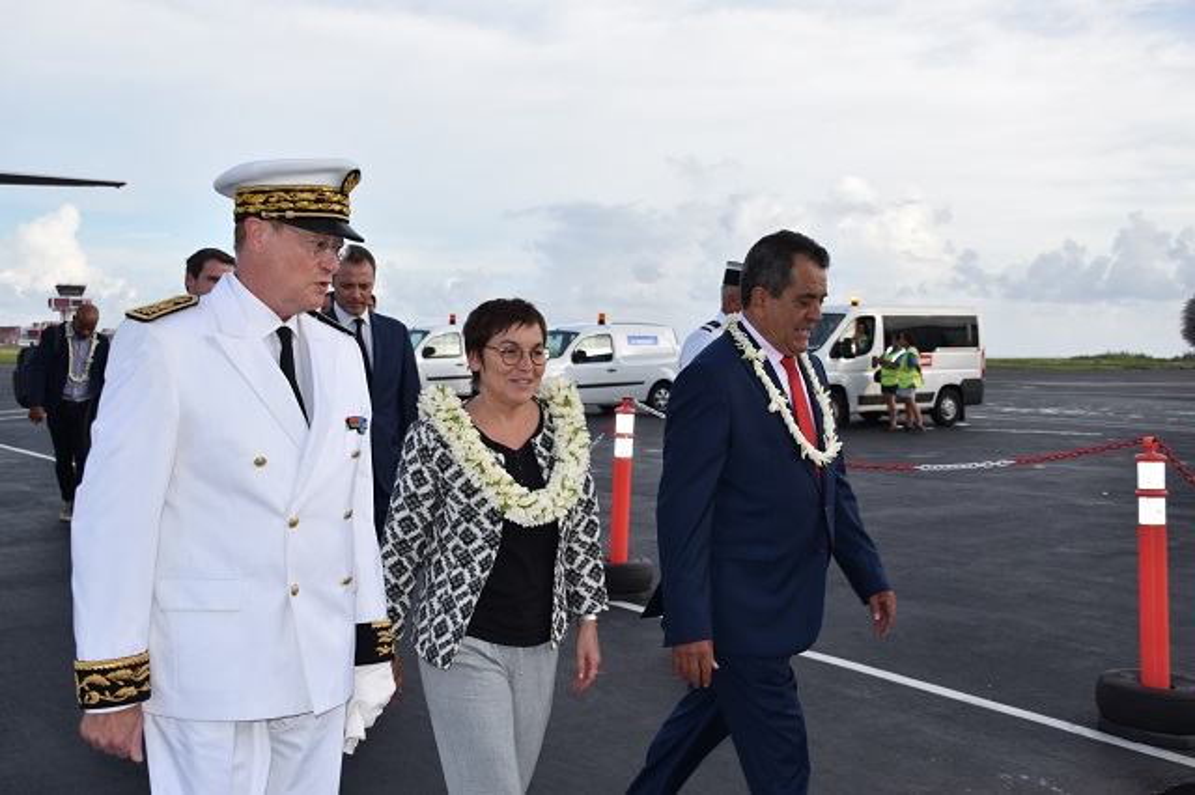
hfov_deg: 49.6
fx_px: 1294
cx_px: 598
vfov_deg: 34.2
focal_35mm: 39
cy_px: 398
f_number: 6.3
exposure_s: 1/160
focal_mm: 26
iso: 100
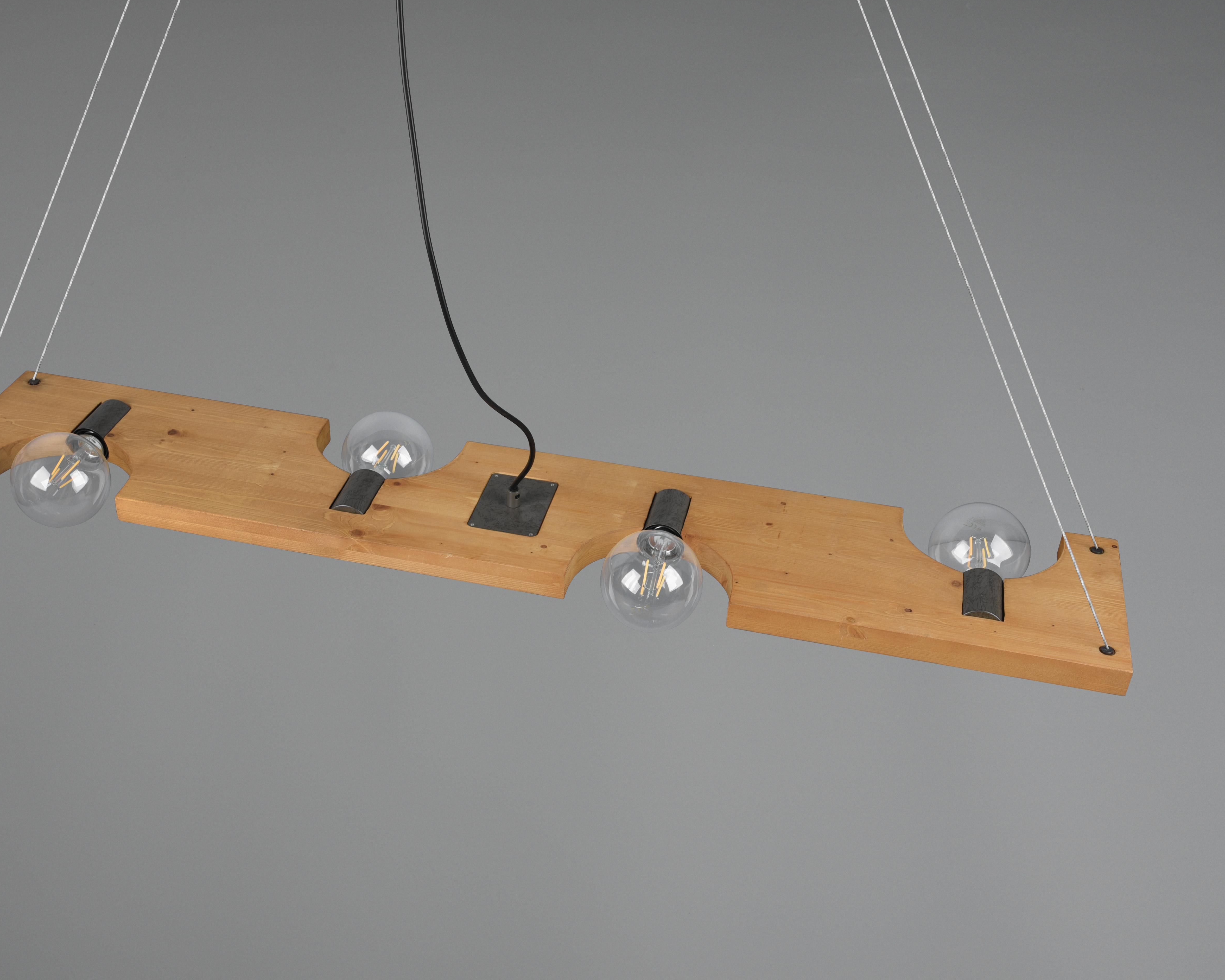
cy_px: 486
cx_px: 543
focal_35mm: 42
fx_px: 1523
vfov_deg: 35.7
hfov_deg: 43.8
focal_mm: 35
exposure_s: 1/8
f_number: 11
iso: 100
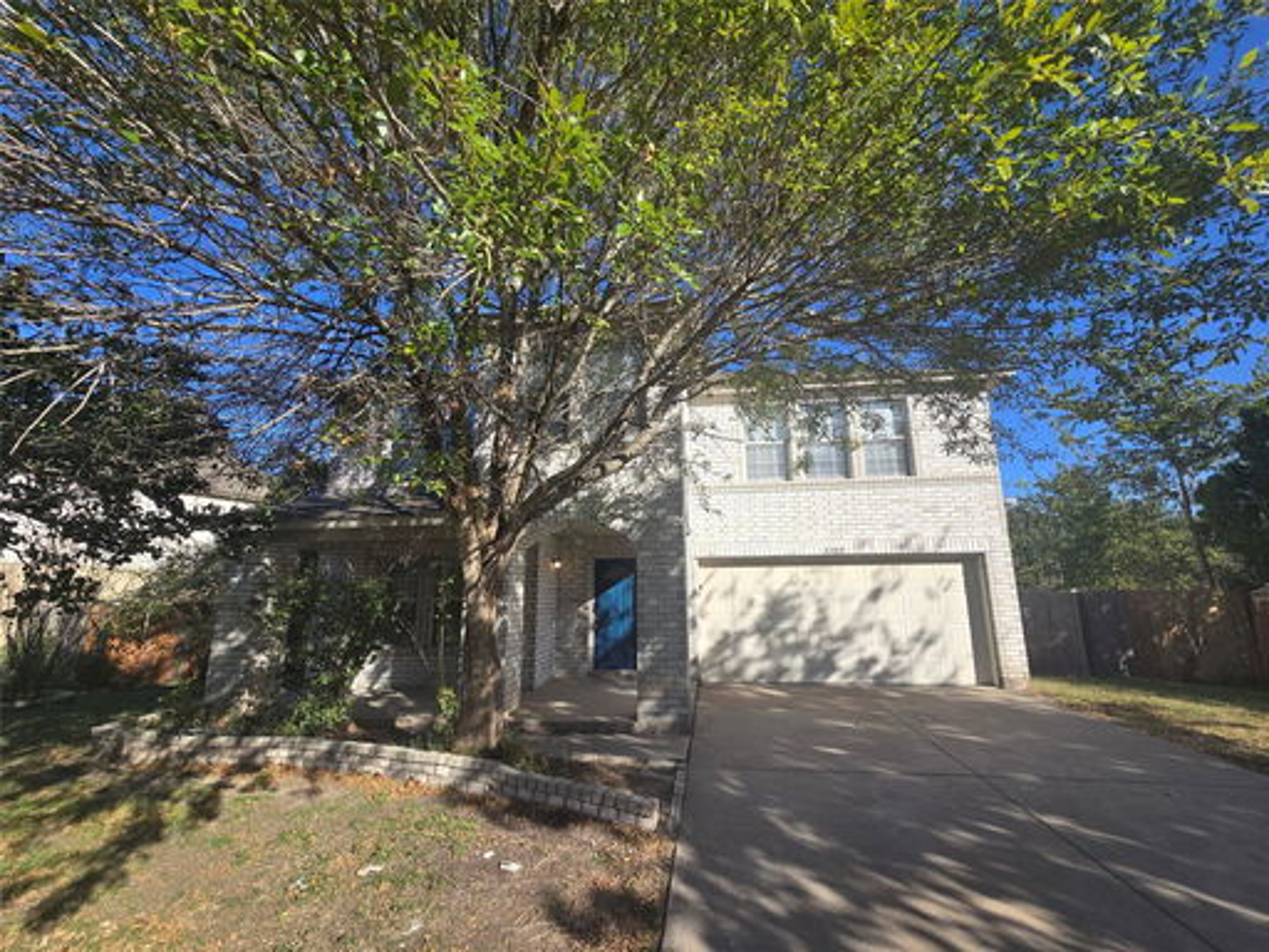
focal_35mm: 13
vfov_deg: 89.9
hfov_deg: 106.2
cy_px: 476
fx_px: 477
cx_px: 634
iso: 50
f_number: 2.2
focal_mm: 2.2
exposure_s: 1/1695
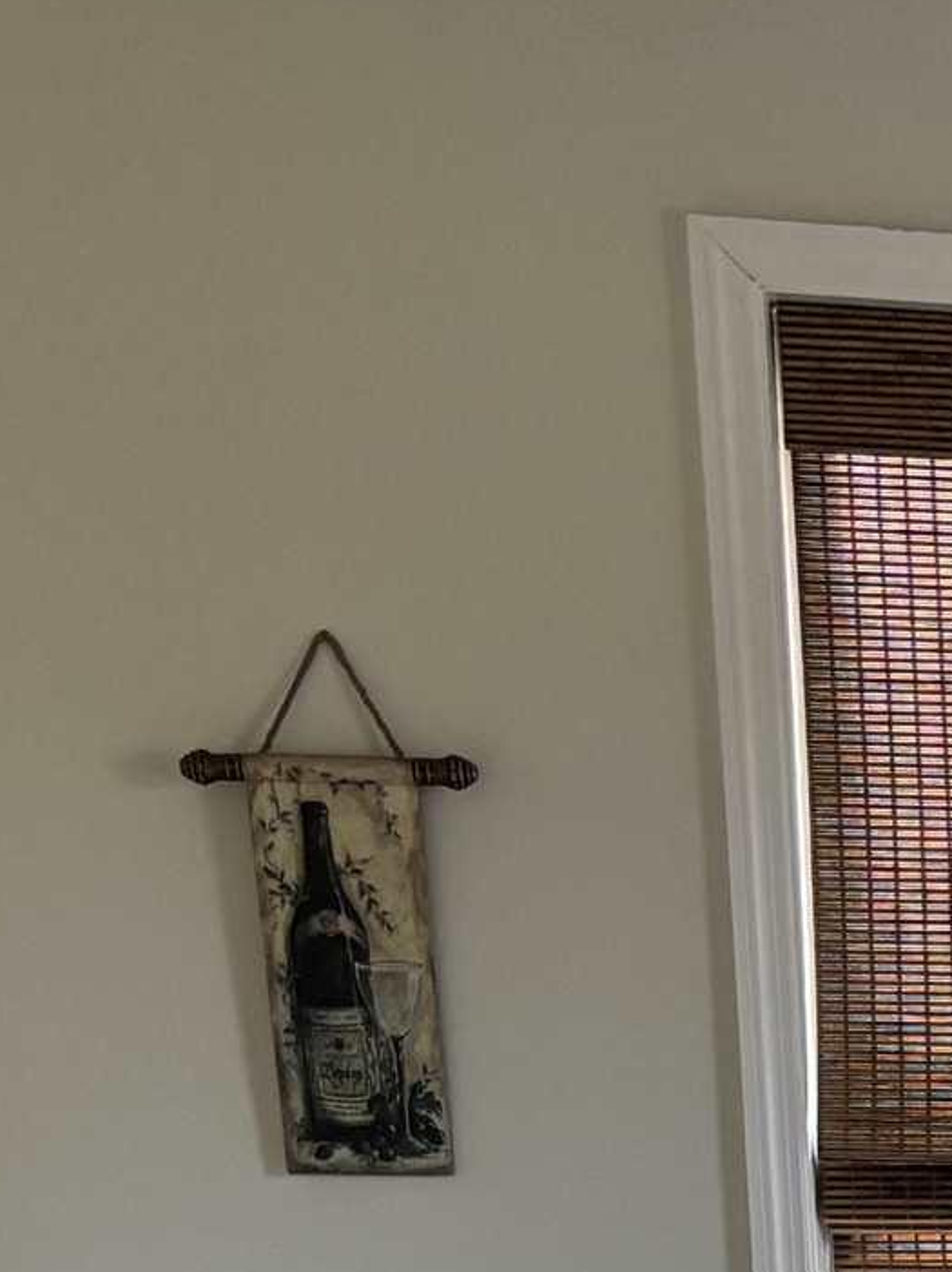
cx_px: 2241
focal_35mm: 114
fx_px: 4184
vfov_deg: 15.6
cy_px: 2011
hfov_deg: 11.1
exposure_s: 1/120
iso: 125
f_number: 1.6
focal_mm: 5.96
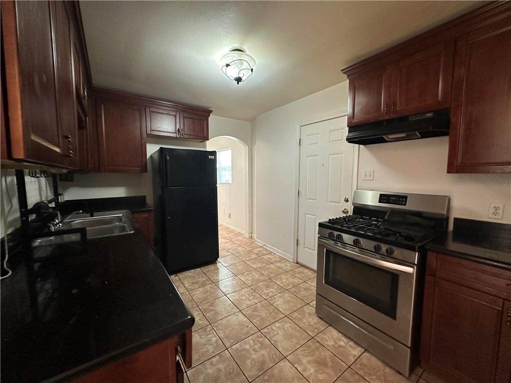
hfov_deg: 102.1
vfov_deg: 85.7
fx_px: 207
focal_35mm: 14
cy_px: 192
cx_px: 256
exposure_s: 1/60
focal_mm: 2.22
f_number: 2.2
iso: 500
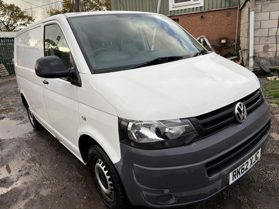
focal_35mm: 26
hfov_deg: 67.3
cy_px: 104
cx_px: 140
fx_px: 210
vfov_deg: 53.1
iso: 50
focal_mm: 5.96
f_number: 1.6
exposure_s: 1/687
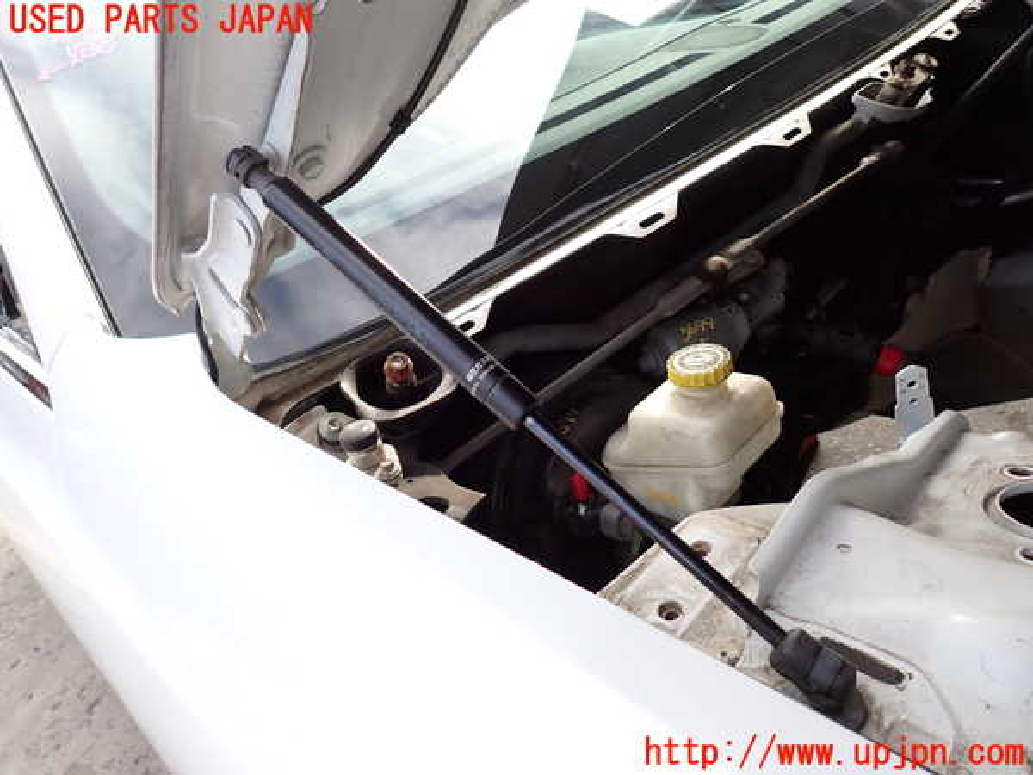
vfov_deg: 54.9
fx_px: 746
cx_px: 516
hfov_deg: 69.4
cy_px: 388
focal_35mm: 25
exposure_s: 1/200
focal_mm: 4.5
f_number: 2.8
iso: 100
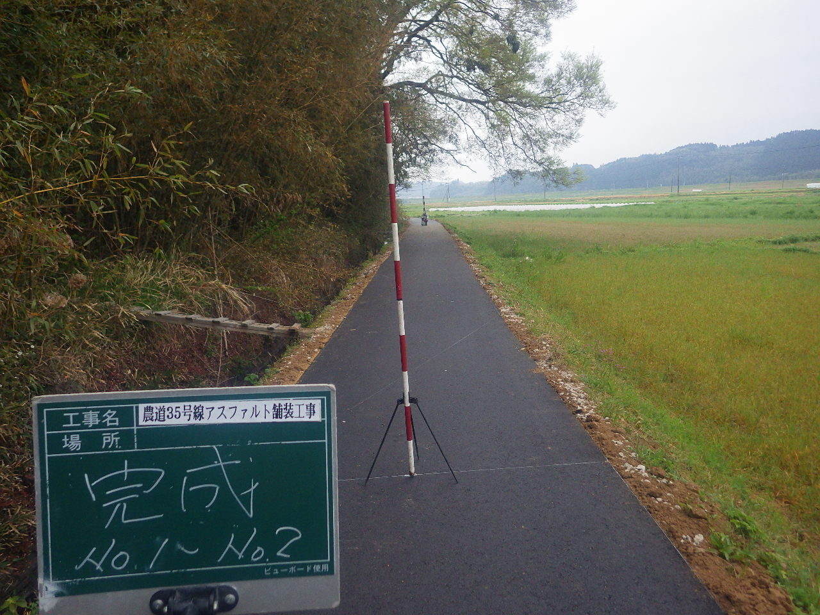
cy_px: 308
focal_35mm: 25
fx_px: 592
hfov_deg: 69.4
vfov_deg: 54.9
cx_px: 410
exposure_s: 1/250
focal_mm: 4.5
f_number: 2.8
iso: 250
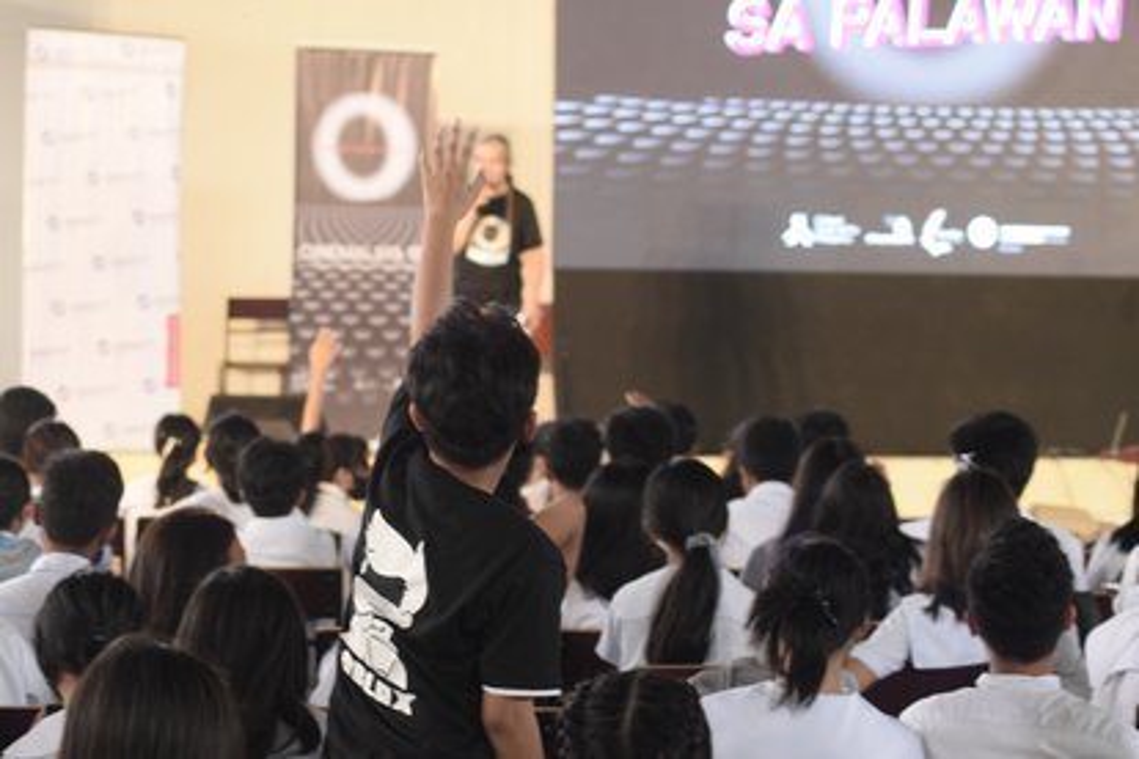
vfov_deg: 13.0
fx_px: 3322
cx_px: 570
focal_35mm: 105
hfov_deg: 19.5
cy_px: 380
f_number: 5.6
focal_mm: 70
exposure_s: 1/60
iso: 1250
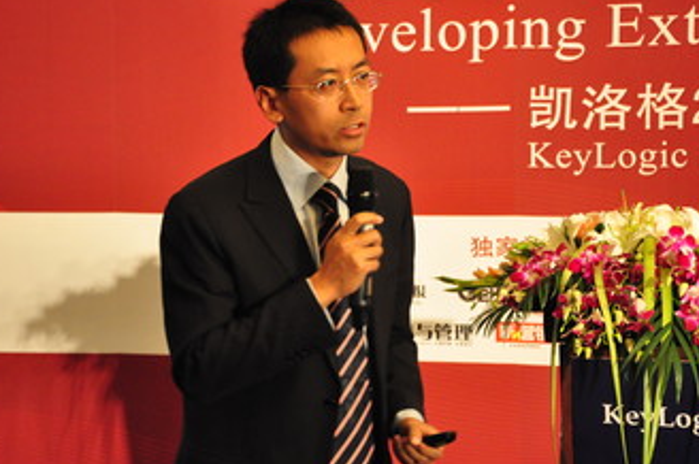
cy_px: 222
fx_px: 2192
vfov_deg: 12.1
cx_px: 291
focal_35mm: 113
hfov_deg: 18.1
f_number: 5.3
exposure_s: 1/30
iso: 2200
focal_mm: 62
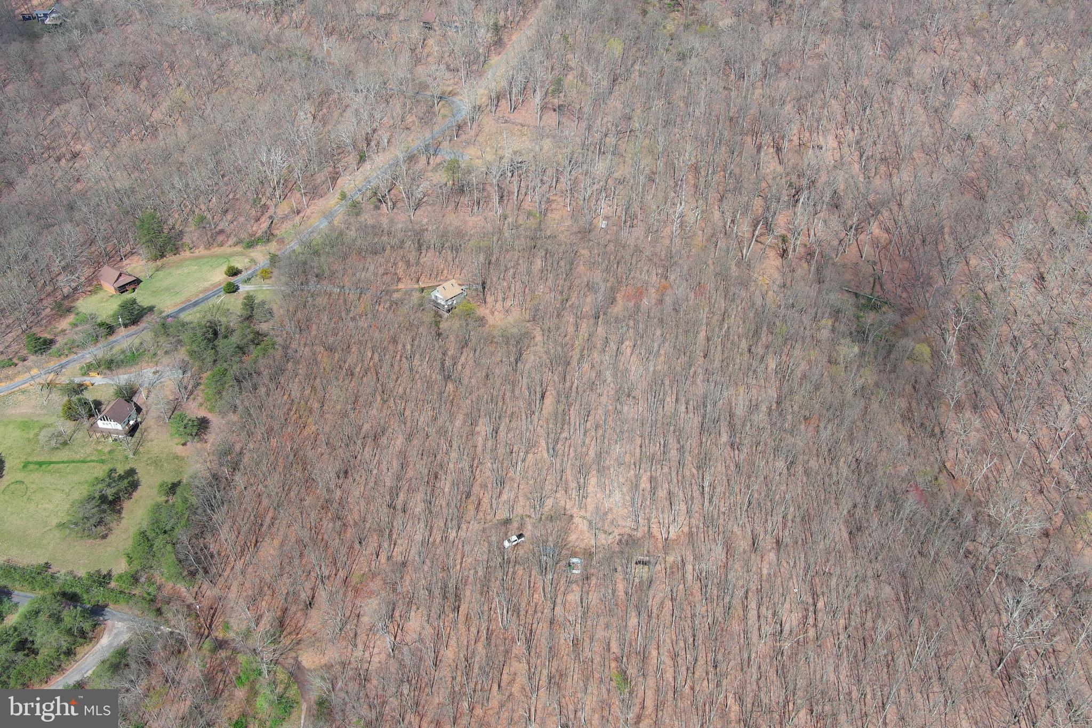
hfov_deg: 63.7
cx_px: 546
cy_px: 364
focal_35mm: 29
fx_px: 880
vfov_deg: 45.0
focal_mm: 10.57
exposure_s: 1/843
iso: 100
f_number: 2.8
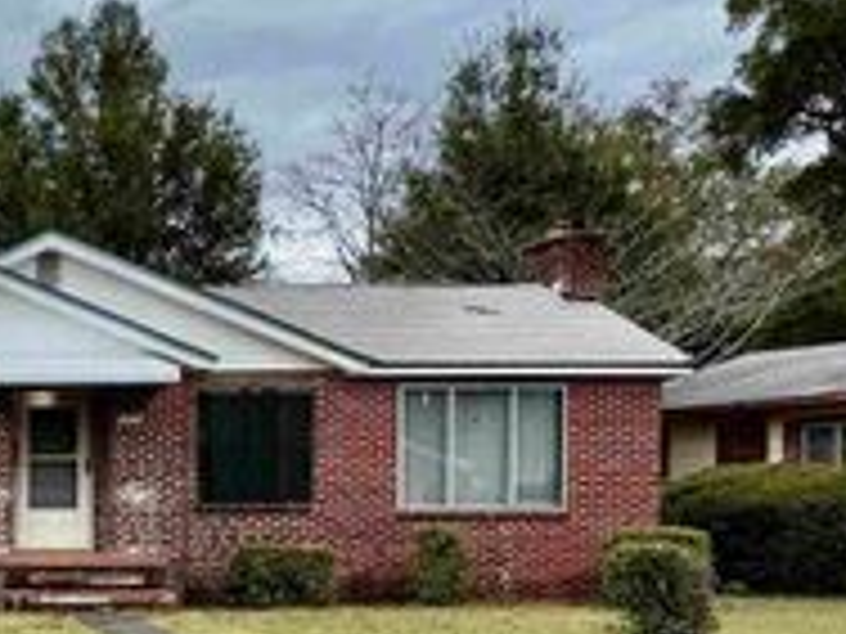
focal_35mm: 64
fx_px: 1564
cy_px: 510
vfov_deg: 22.6
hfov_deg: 25.7
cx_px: -270
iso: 80
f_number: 1.78
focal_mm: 6.76
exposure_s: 1/4673
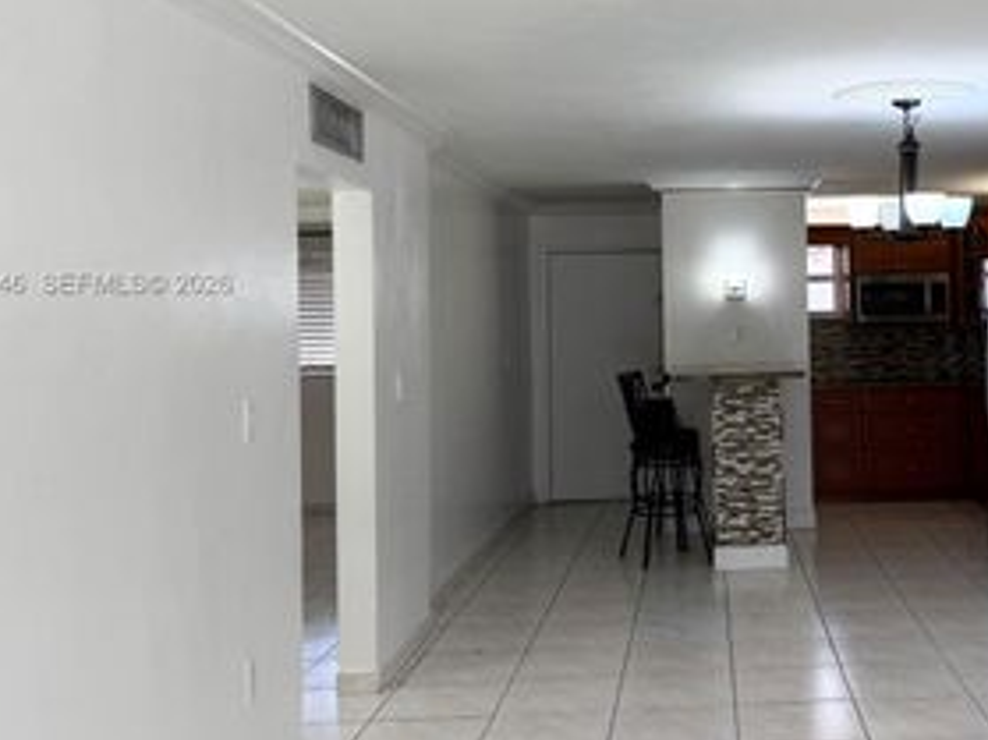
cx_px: 772
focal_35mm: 43
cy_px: 285
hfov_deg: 42.2
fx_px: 1227
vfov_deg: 33.4
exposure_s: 1/120
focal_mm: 6.76
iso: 100
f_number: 1.78
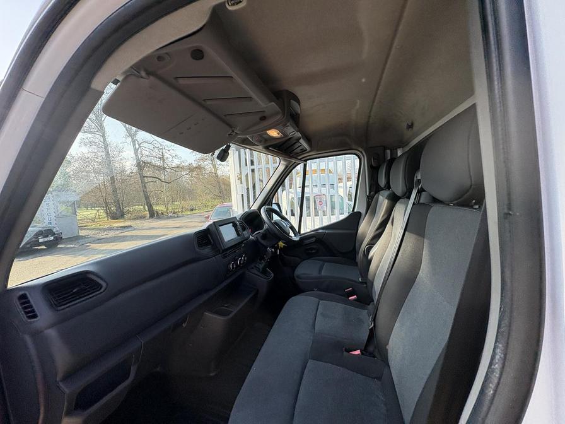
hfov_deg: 102.1
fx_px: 229
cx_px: 282
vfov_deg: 85.7
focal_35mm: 14
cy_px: 212
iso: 50
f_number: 2.2
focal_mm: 2.22
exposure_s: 1/268
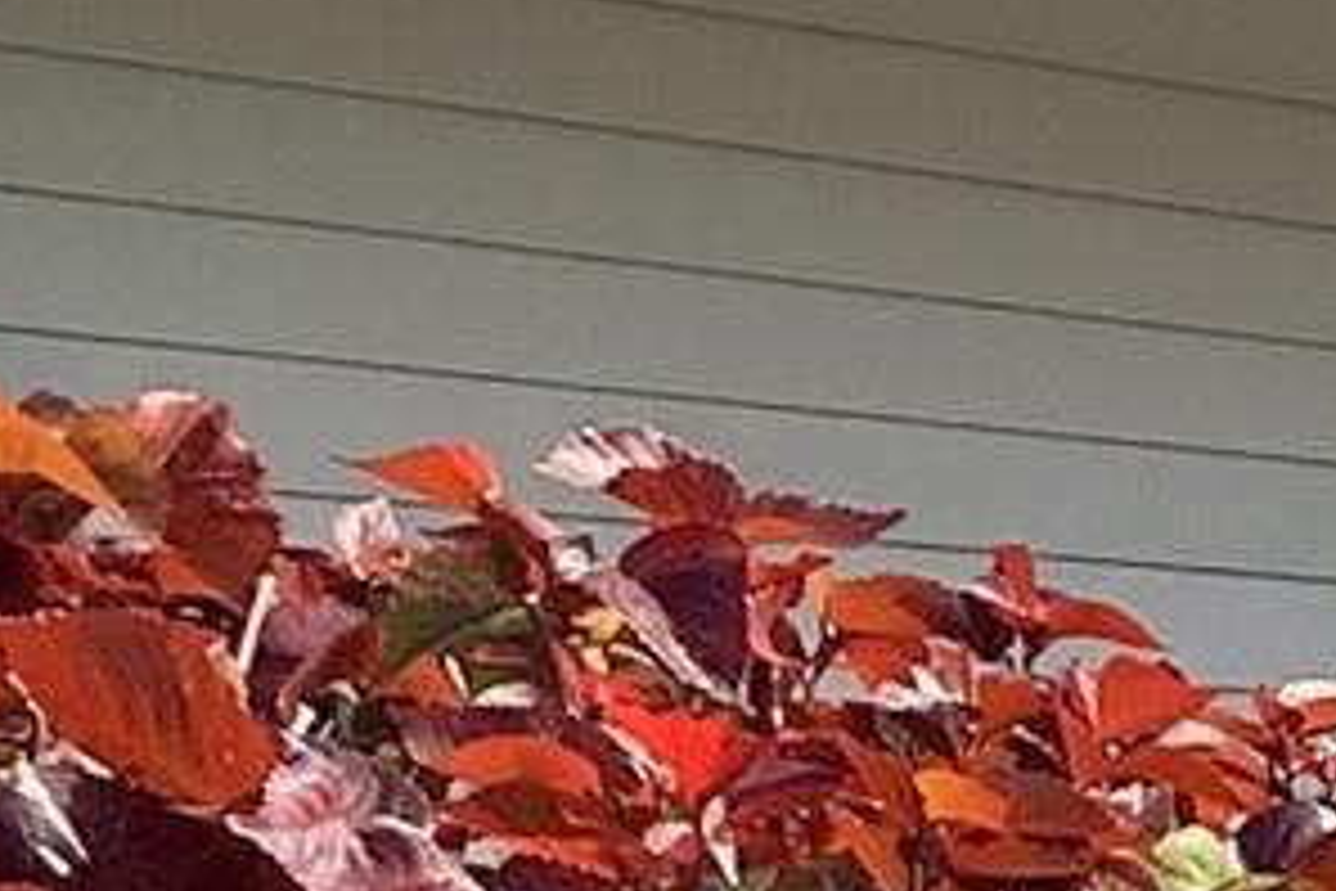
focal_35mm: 222
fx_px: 8238
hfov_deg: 8.6
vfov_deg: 6.0
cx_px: 2901
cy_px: 1800
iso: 25
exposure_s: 1/497
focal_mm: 3.3
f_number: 2.4
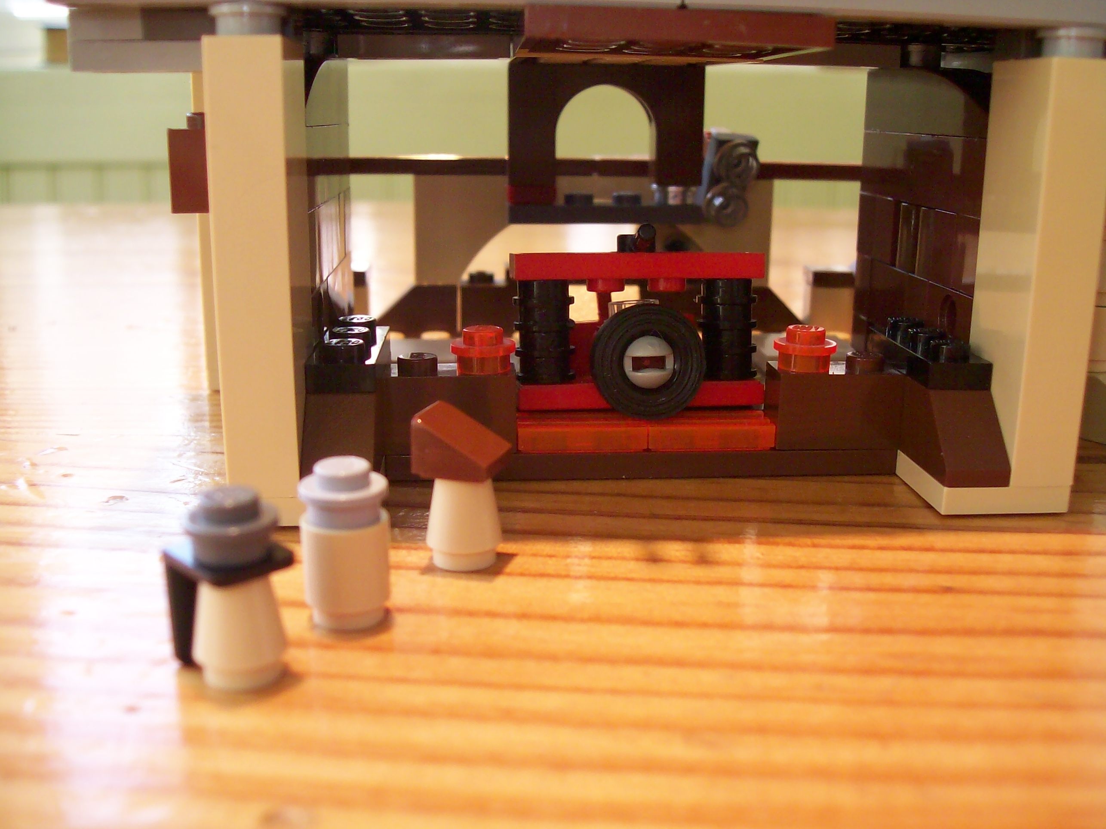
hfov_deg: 51.4
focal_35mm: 36
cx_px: 553
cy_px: 414
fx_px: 1150
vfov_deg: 39.6
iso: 80
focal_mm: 6
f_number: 2.7
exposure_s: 1/64
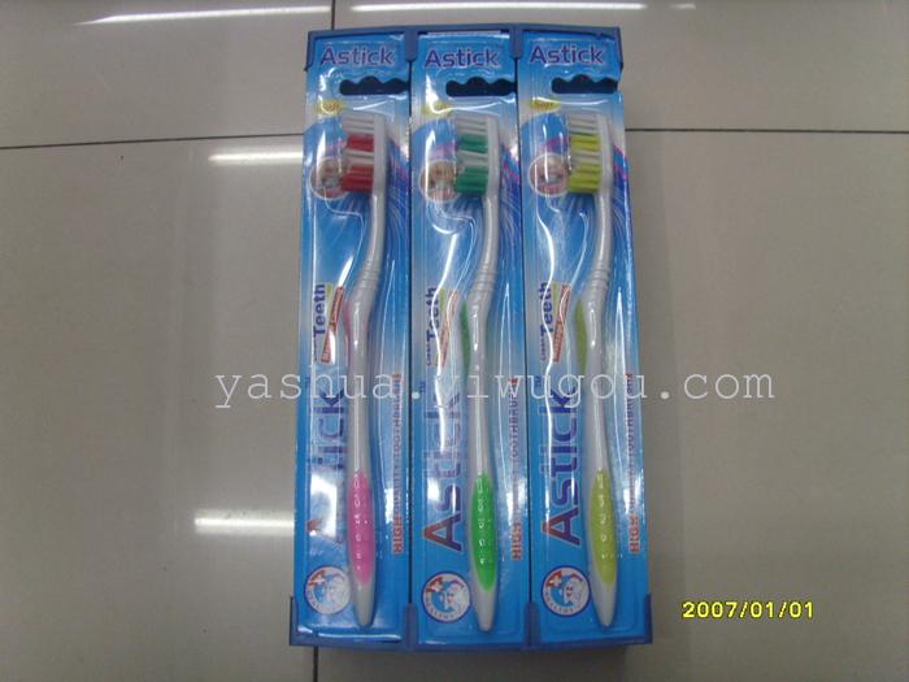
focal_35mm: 36
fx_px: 945
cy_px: 341
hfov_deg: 51.4
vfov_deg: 39.7
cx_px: 454
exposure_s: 1/30
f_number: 3.5
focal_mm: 6
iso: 200
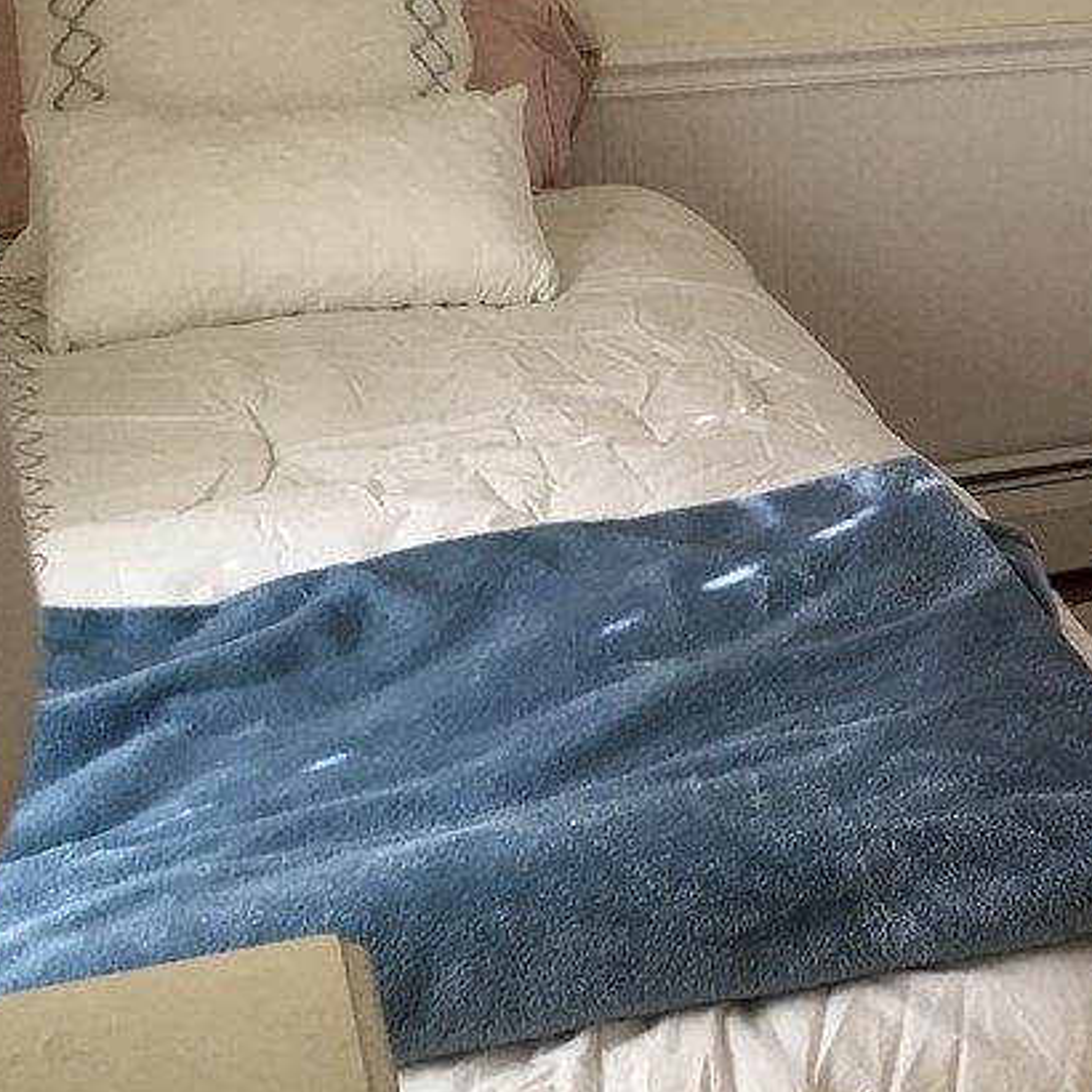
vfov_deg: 26.6
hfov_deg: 24.4
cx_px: 1302
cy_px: 312
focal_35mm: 64
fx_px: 2284
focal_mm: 4.15
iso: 40
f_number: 2.2
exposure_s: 1/30
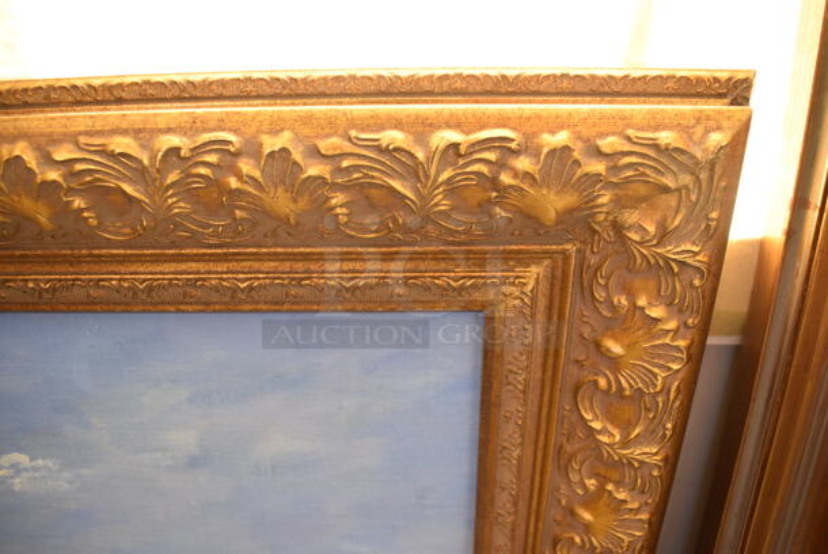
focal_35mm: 27
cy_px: 277
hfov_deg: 67.3
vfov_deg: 48.0
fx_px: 622
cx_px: 414
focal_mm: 18
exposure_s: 1/60
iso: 800
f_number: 5
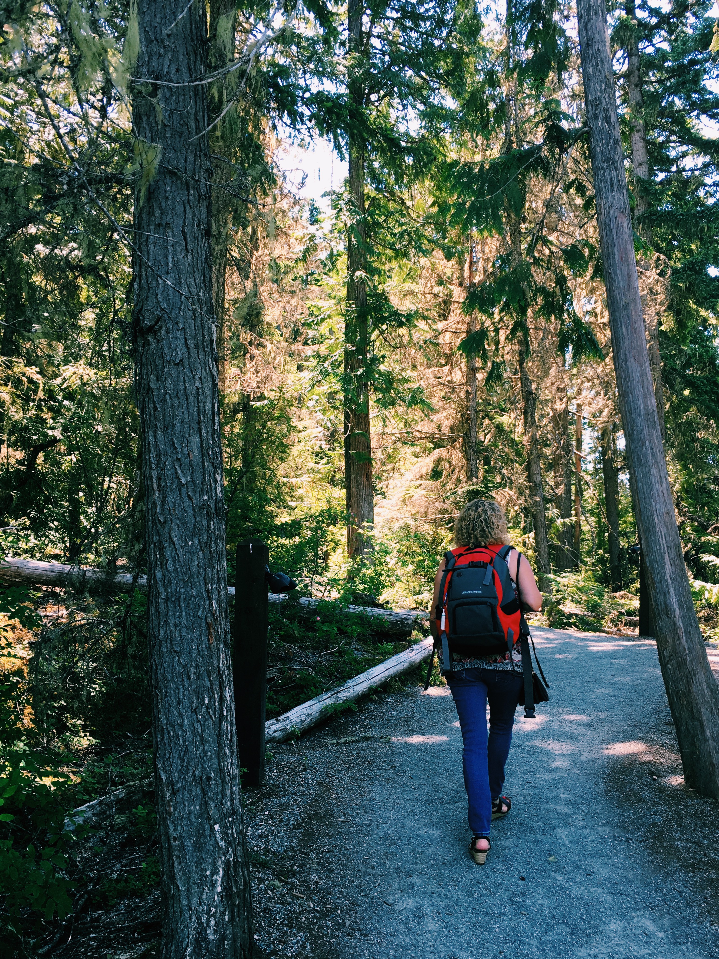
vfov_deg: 55.4
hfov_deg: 42.9
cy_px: 488
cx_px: 351
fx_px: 914
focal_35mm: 33
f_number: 2.2
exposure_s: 1/120
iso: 32
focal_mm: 4.15
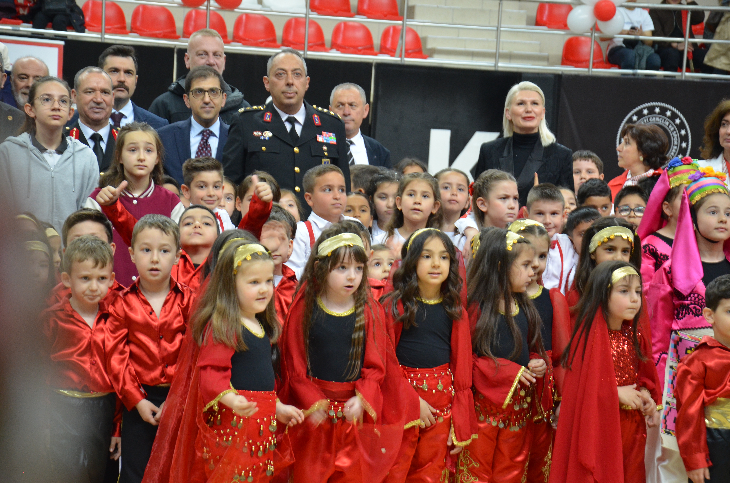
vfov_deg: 11.4
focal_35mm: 120
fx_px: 2428
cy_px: 242
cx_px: 365
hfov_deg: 17.1
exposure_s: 1/30
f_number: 5.3
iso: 900
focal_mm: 80
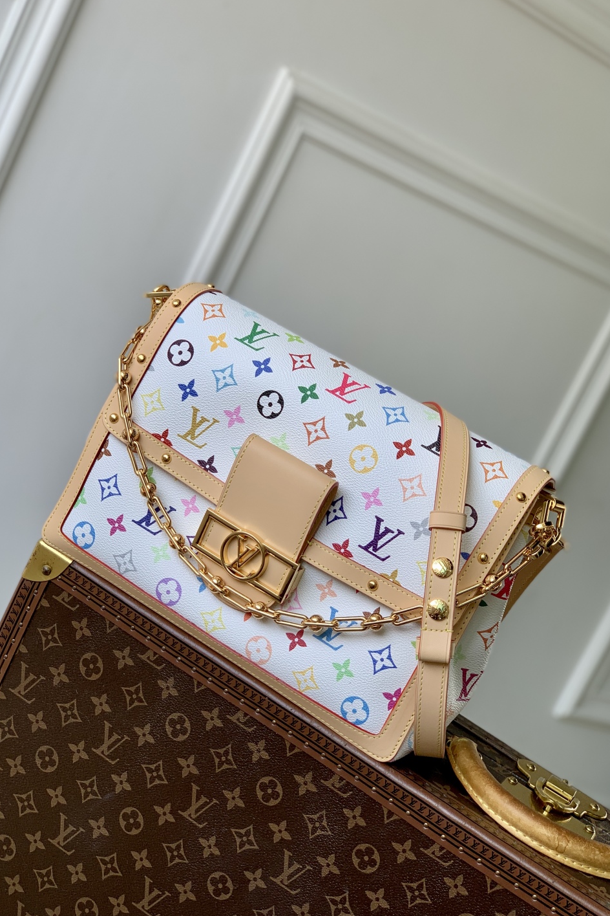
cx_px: 302
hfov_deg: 24.6
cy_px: 452
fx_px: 1398
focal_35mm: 55
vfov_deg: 36.2
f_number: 2.4
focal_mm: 6
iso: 16
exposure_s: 1/153
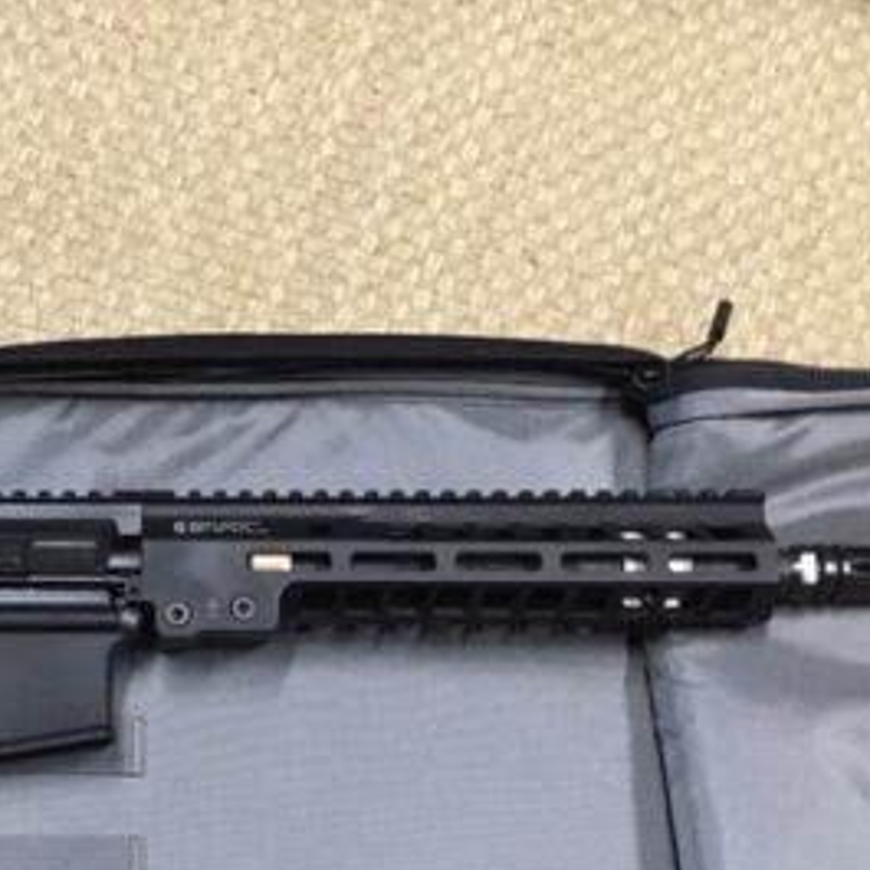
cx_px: 82
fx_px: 1649
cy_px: 627
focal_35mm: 58
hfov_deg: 28.4
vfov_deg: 29.2
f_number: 2.2
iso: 200
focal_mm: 4.15
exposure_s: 1/30
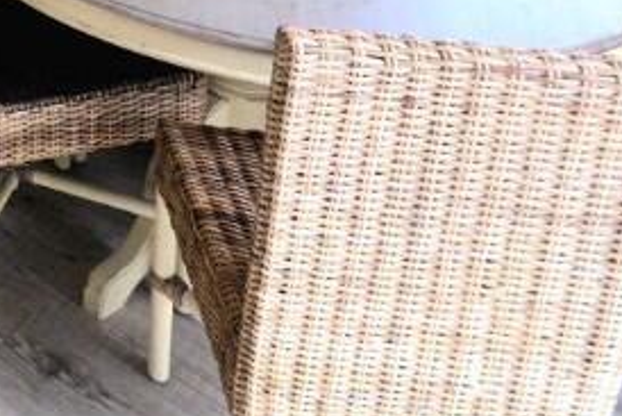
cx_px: -272
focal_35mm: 56
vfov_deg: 18.6
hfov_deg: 27.0
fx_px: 968
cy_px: -341
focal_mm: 10
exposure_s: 1/125
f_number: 8
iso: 400
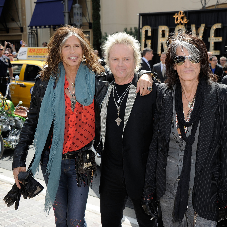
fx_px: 393
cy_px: 112
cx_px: 162
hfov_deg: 31.8
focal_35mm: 53
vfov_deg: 32.2
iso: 400
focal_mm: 40
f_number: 5.6
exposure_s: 1/640
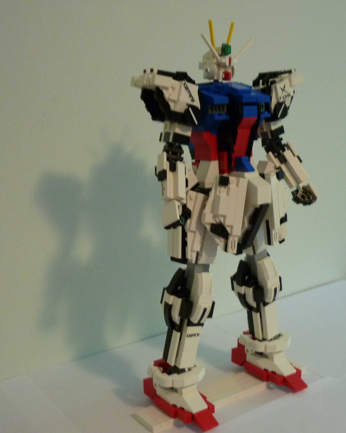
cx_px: 157
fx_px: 550
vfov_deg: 42.9
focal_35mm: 43
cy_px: 217
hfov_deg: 34.9
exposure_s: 1/13
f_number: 2.8
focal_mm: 5.5
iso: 400
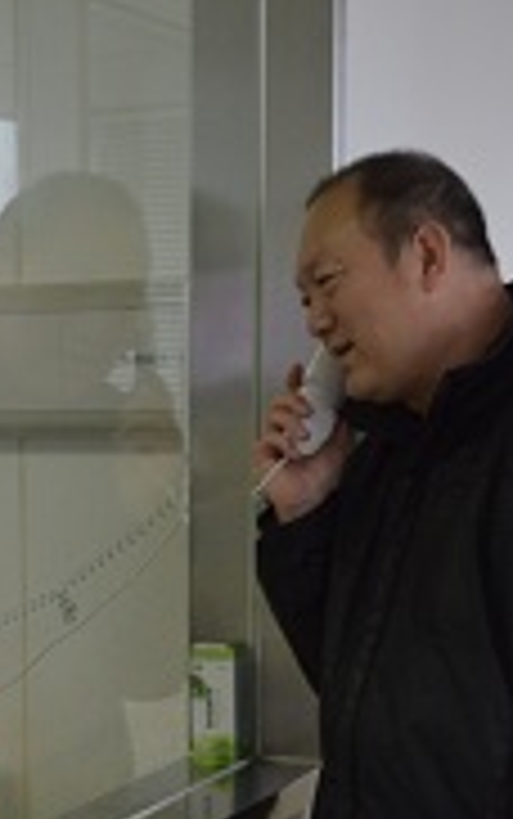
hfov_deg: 13.8
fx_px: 2077
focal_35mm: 93
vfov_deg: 21.6
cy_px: 792
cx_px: -32
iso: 400
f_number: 3.8
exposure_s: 1/30
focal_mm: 20
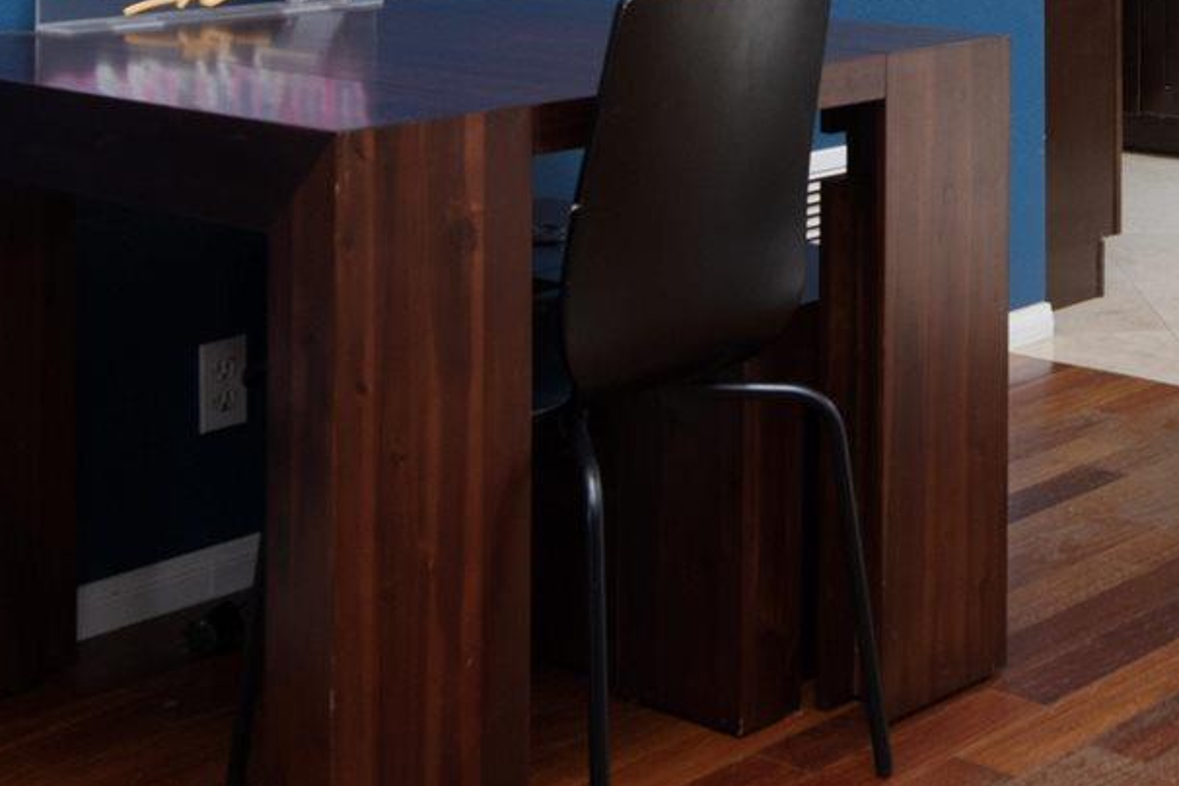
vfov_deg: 17.0
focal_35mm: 76
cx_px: 1010
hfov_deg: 26.0
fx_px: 2489
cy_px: -200
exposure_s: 1/250
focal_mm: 15
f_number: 7.1
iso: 320
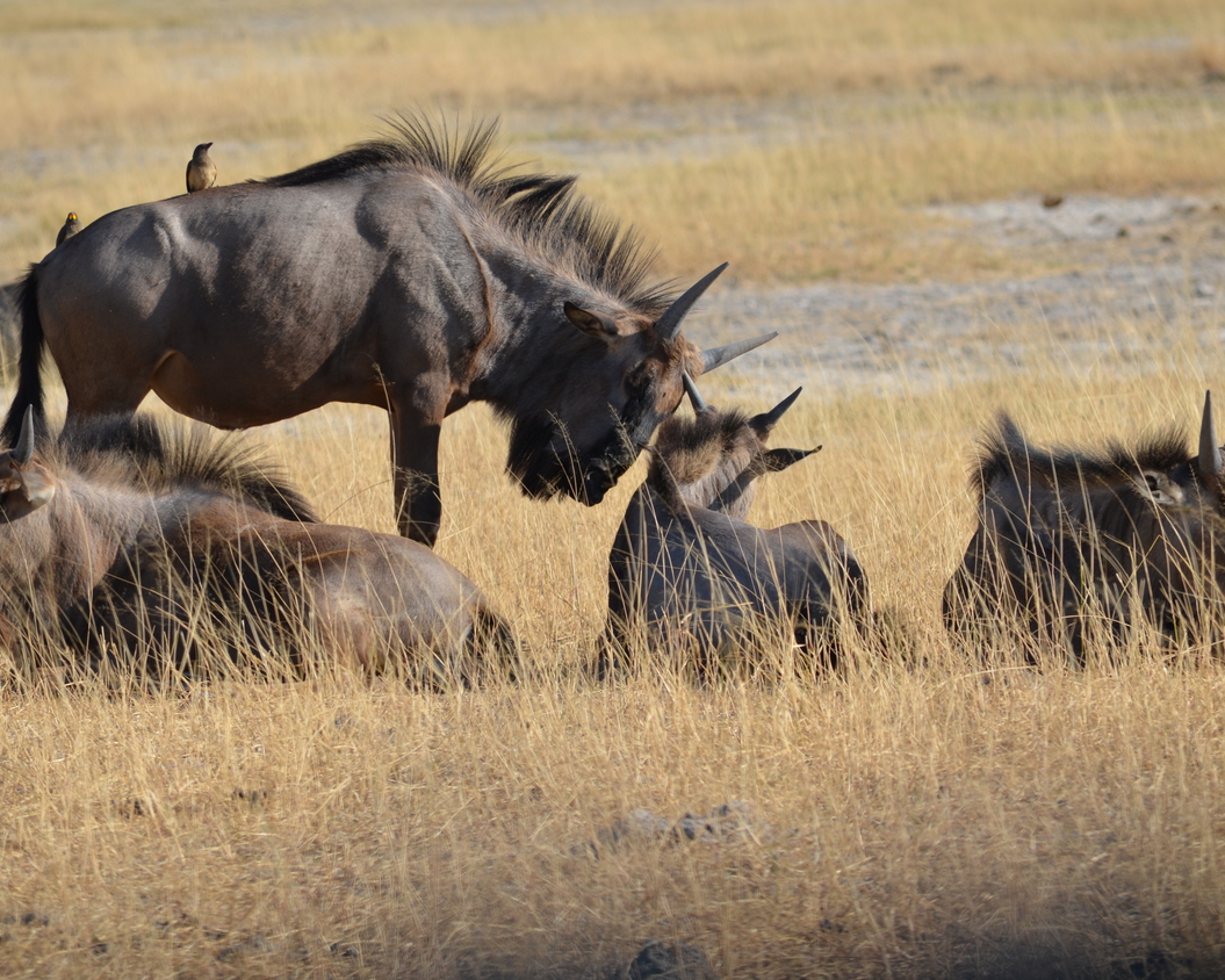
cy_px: 489
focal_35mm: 375
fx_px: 13596
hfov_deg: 5.2
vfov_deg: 4.1
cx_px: 624
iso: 200
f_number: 7.1
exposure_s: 1/800
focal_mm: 220
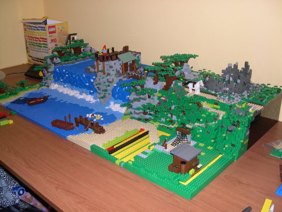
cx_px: 141
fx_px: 310
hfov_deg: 49.0
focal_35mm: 38
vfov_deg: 37.7
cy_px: 106
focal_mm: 8
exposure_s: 1/60
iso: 100
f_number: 2.8
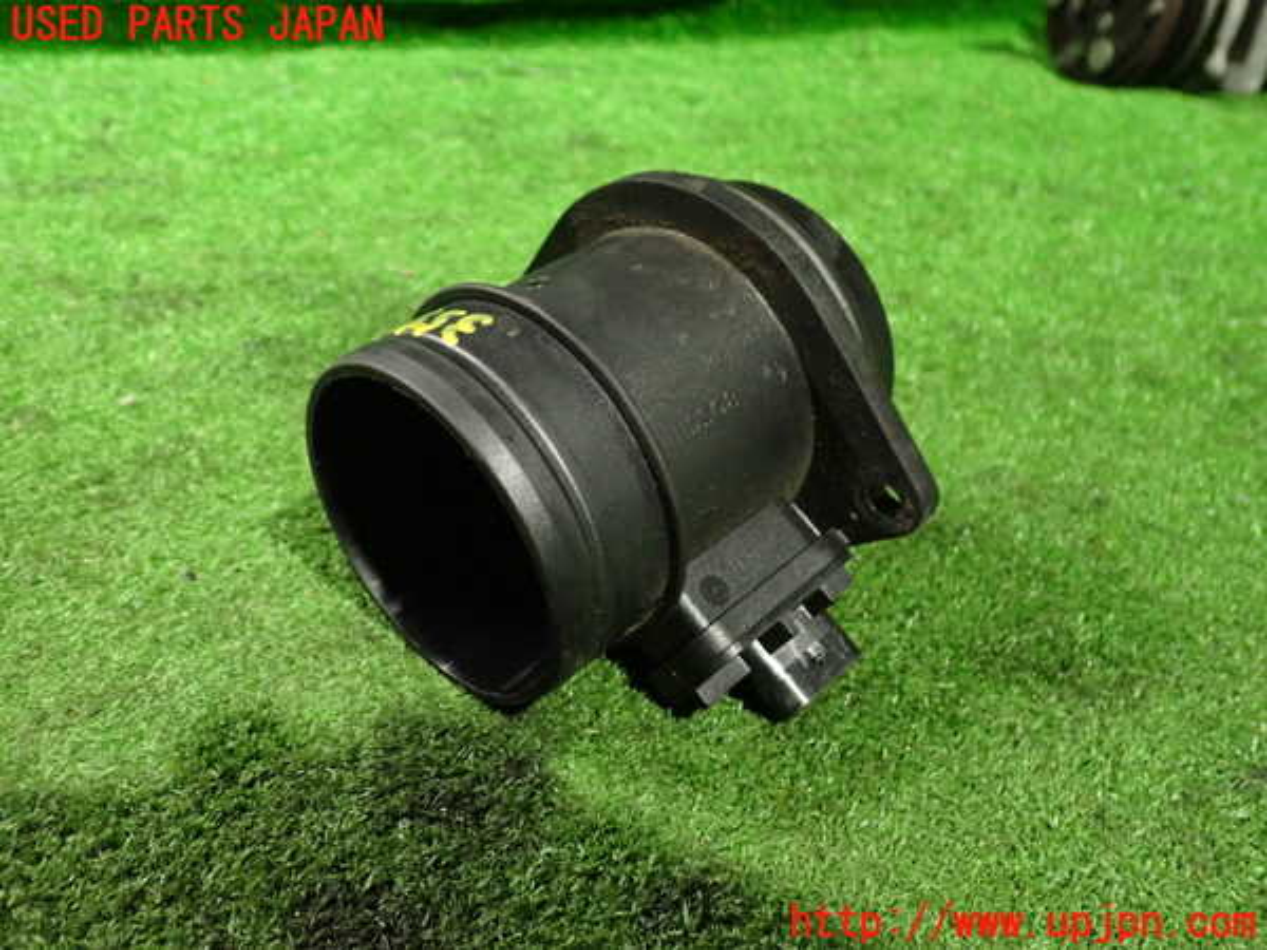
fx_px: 1098
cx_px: 634
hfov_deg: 60.0
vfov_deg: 46.8
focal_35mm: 30
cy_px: 475
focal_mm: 5.4
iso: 800
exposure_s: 1/30
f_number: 2.3
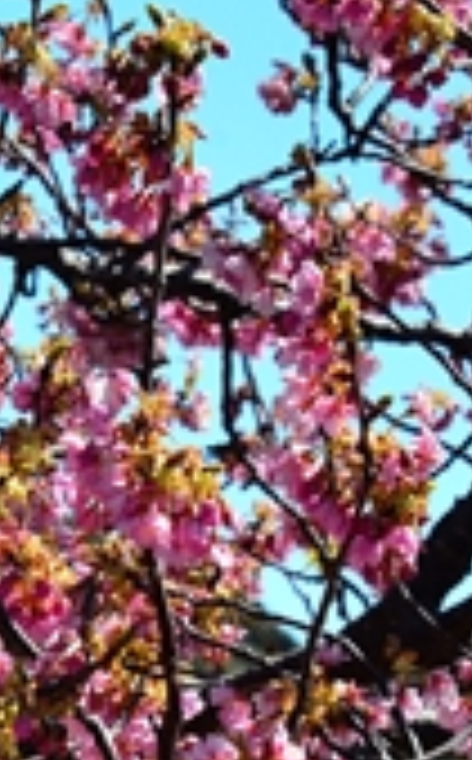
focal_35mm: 411
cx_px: -692
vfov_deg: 5.1
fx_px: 8495
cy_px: 1012
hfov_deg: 3.1
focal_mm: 85
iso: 400
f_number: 13
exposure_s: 1/640
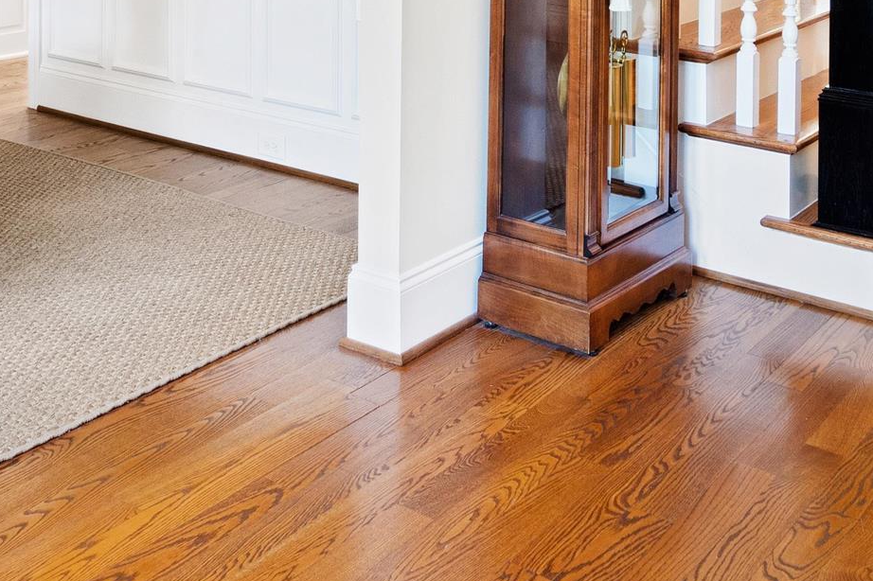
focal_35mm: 50
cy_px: -193
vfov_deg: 23.5
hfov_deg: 39.6
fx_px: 1212
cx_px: 419
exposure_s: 1
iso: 100
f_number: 8
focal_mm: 10
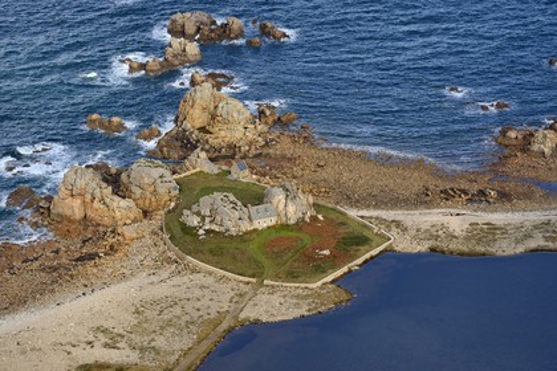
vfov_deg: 11.2
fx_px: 1887
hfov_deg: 16.8
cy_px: 186
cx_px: 278
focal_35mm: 122
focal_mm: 122
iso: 800
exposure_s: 1/1250
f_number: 9
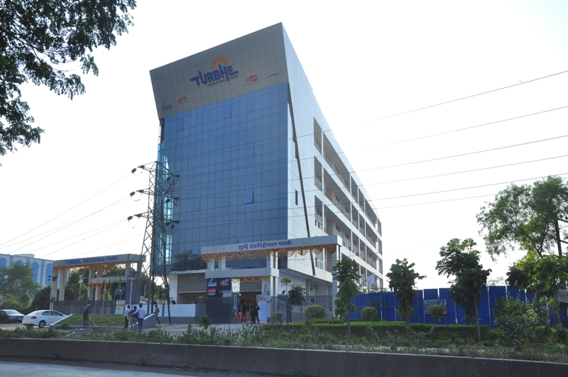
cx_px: 284
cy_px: 188
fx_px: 567
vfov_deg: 36.8
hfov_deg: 53.2
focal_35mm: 36
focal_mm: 24
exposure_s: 1/125
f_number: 10
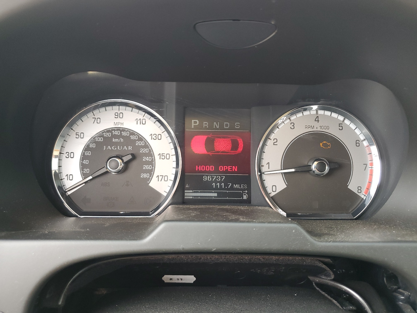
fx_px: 313
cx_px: 208
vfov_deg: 53.1
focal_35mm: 26
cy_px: 156
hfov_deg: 67.3
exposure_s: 1/120
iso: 90
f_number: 1.5
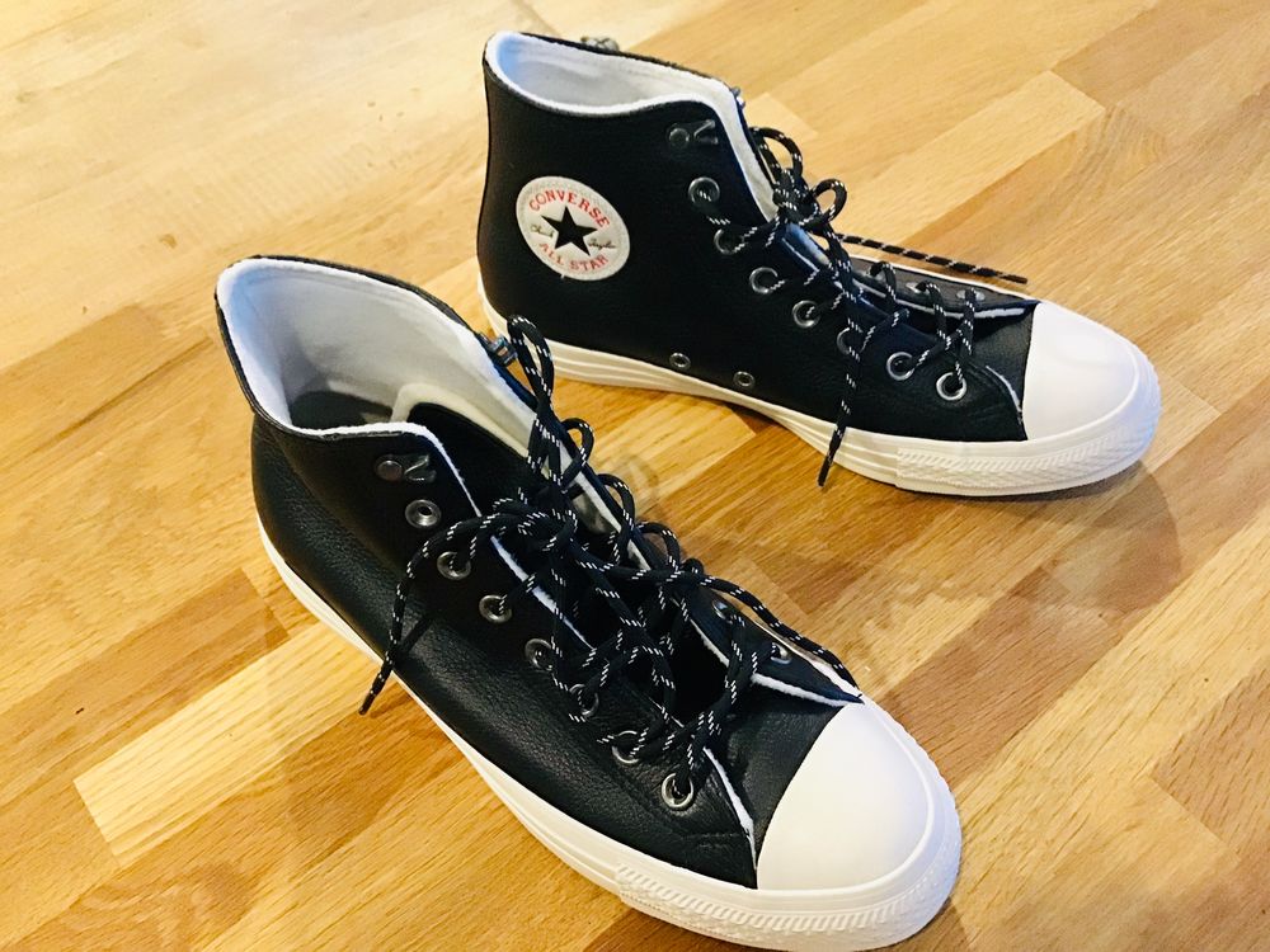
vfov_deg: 45.4
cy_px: 476
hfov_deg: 58.4
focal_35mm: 31
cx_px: 635
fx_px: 1137
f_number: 2.4
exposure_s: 1/17
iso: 400
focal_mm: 3.3
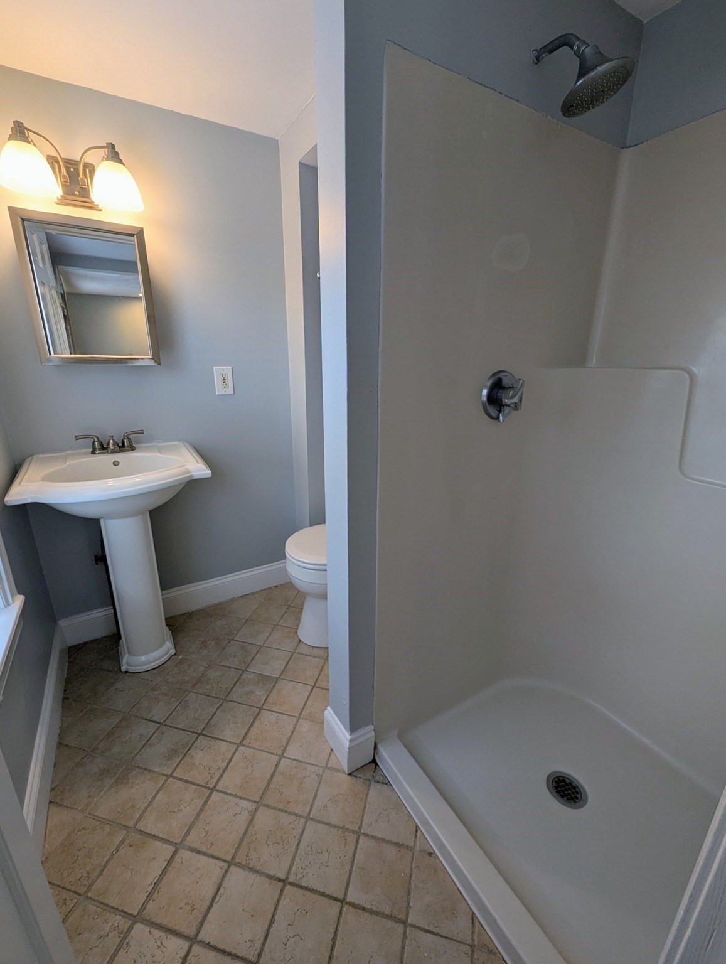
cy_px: 482
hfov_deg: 90.1
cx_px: 363
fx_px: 363
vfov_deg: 106.1
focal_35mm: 13
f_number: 2.2
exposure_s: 1/40
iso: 54
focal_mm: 1.95
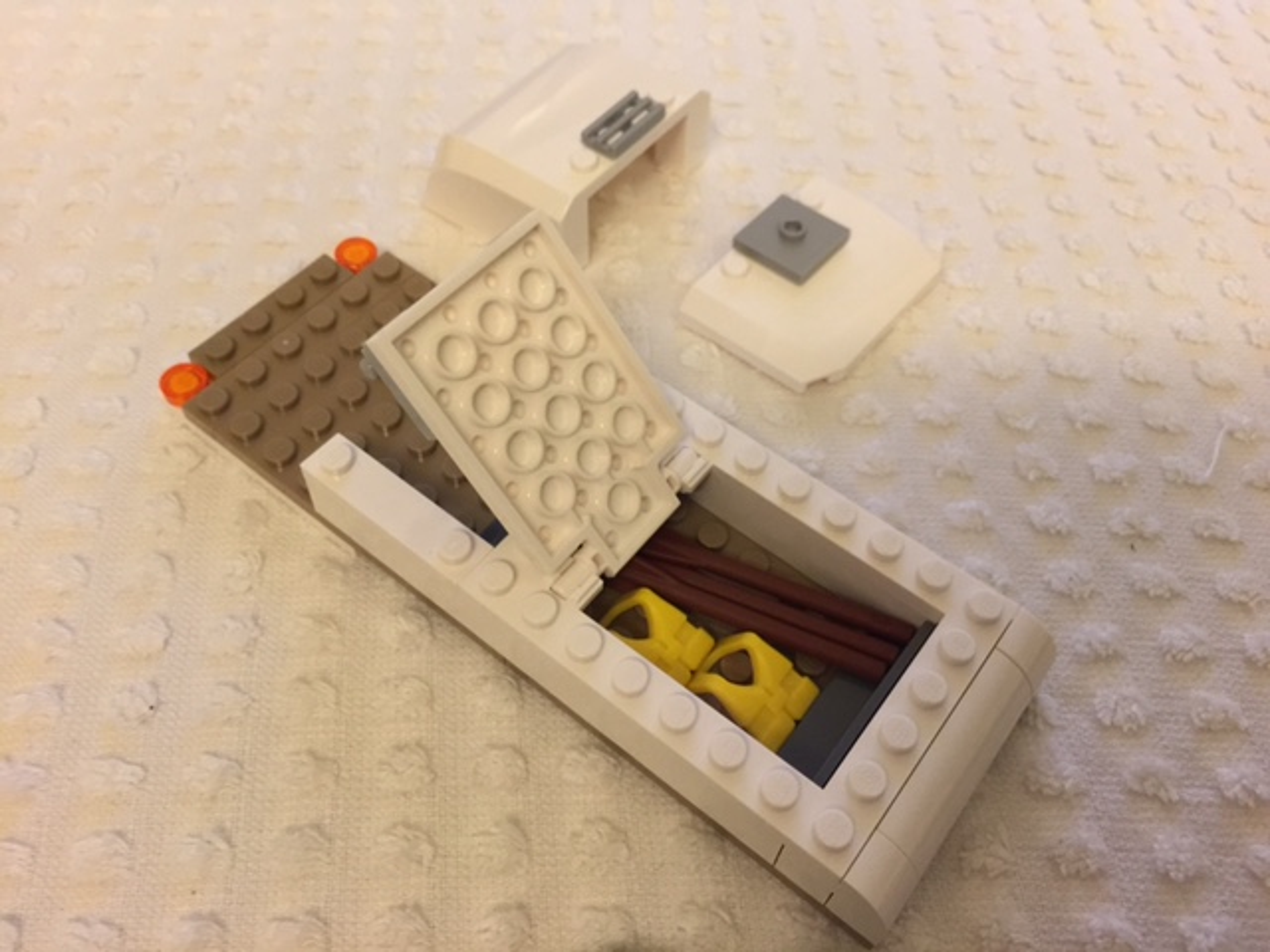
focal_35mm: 29
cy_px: 476
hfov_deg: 61.7
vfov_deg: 48.2
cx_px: 635
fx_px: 1064
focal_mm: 4.15
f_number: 2.2
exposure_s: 1/15
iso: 125
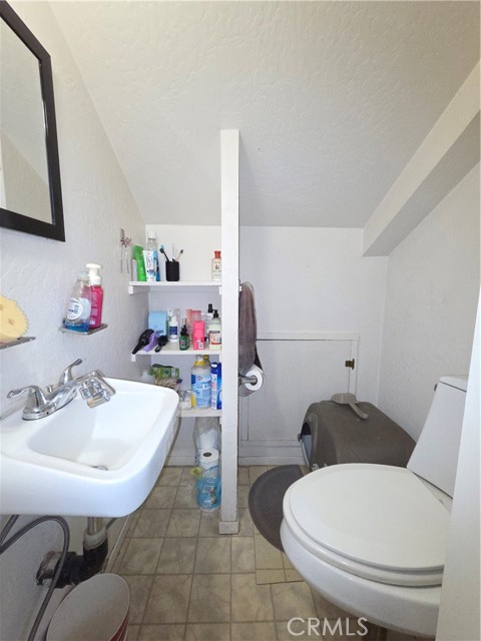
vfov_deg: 106.2
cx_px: 240
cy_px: 320
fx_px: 241
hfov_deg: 89.9
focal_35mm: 13
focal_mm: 2.2
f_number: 2.2
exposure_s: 1/60
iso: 400
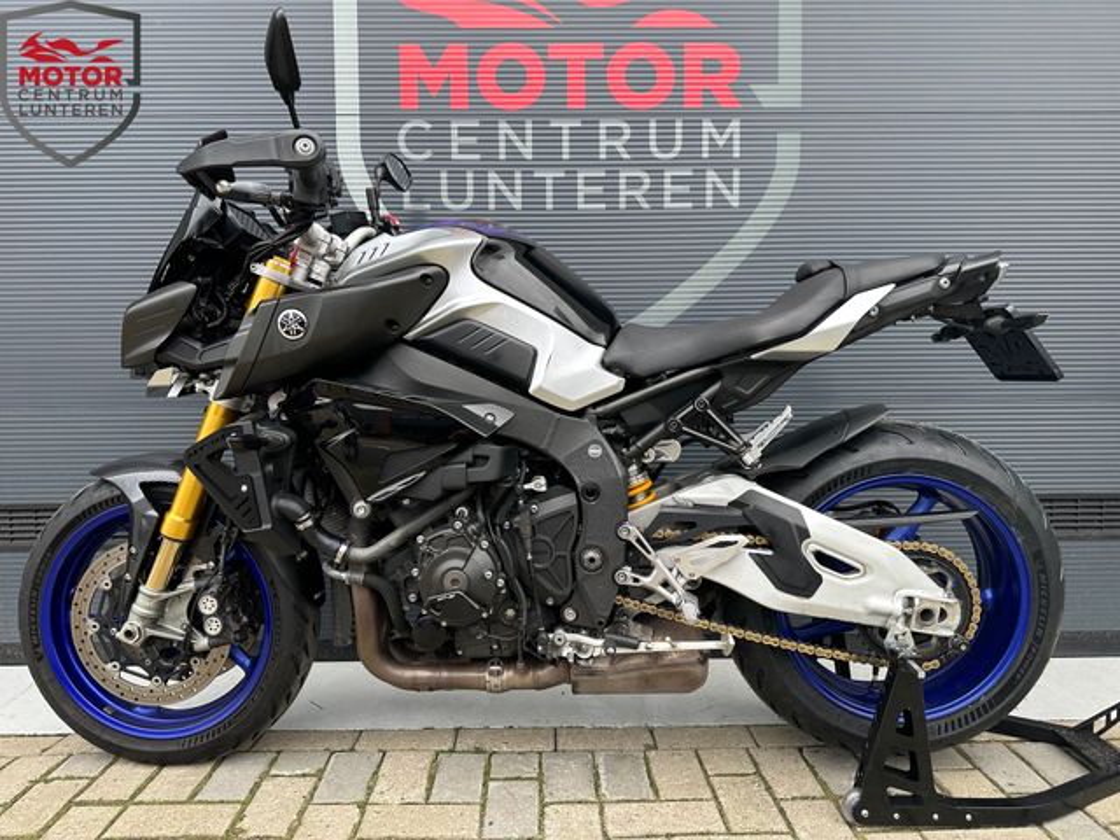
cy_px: 420
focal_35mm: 24
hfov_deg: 71.6
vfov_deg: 56.8
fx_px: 777
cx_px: 560
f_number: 1.78
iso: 80
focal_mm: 6.86
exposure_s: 1/258
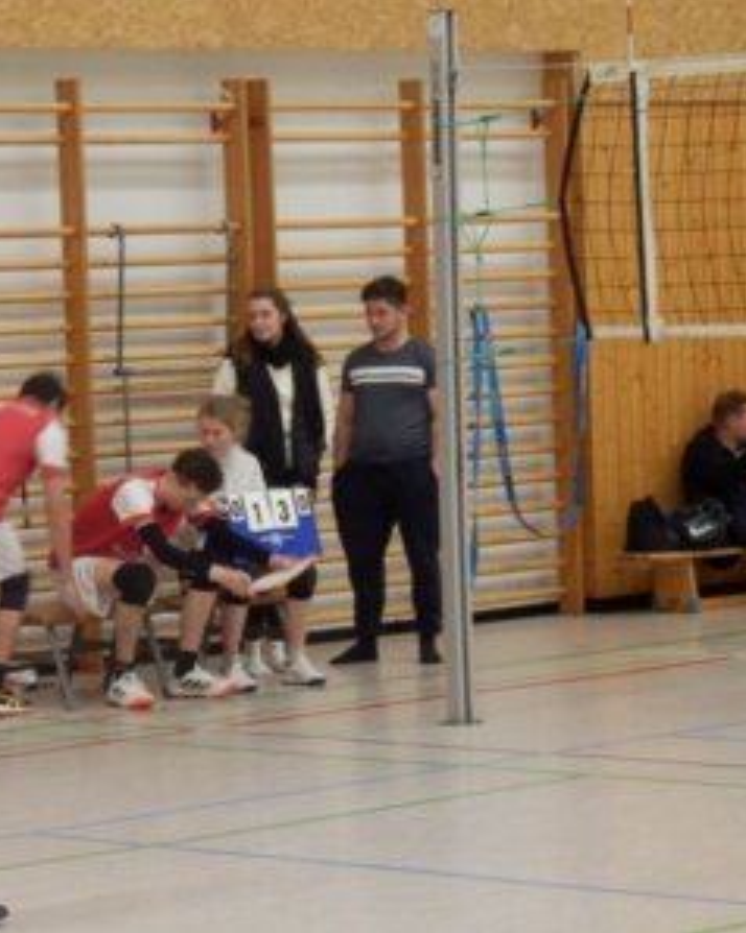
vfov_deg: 12.7
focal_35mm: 152
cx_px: 201
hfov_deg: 10.1
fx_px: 4199
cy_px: 466
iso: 800
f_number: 5.2
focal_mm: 20.9
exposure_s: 1/25
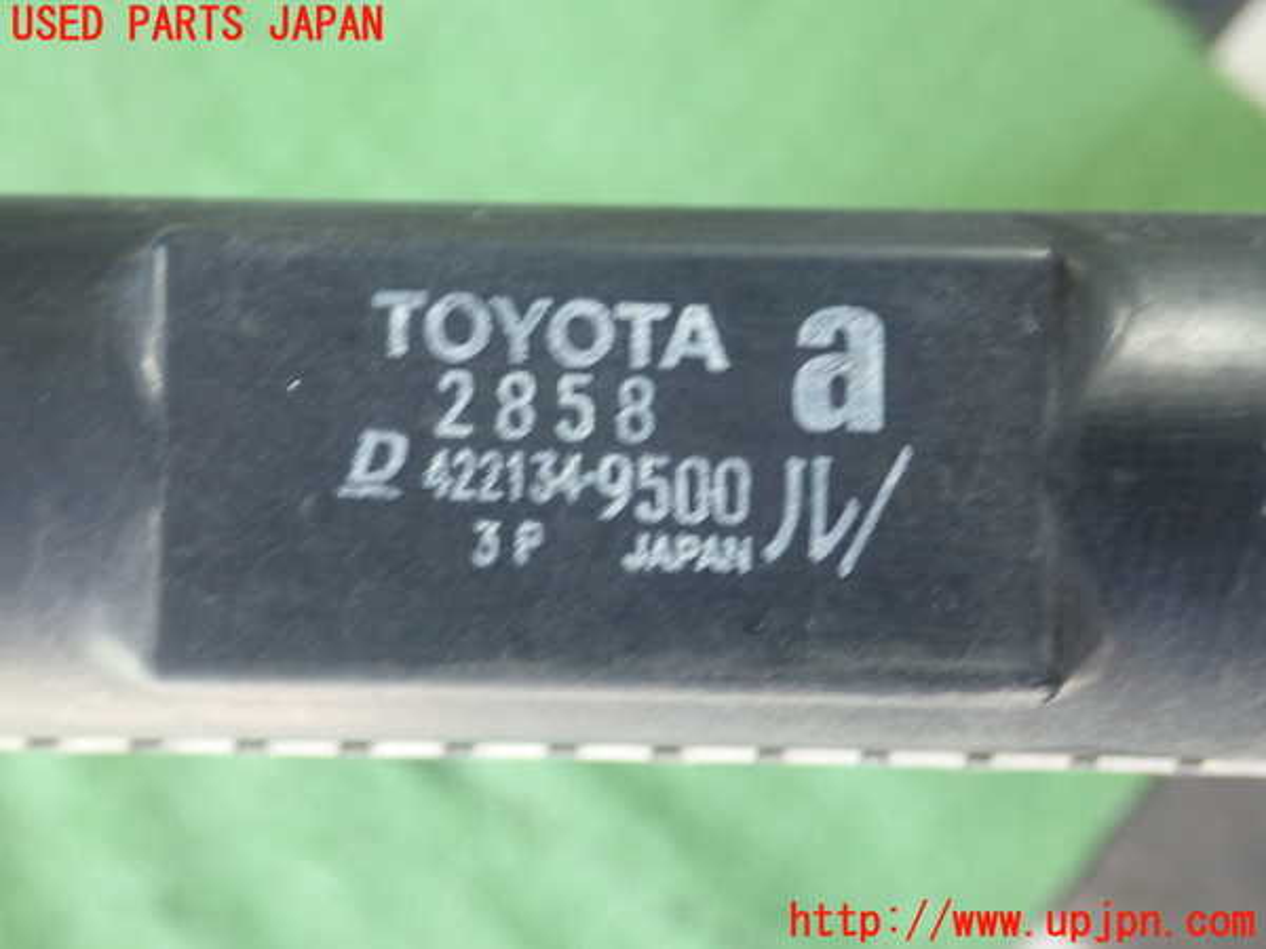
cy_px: 474
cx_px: 633
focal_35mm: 43
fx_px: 1573
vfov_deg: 33.6
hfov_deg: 43.9
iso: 400
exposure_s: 1/40
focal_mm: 7.86
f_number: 2.9
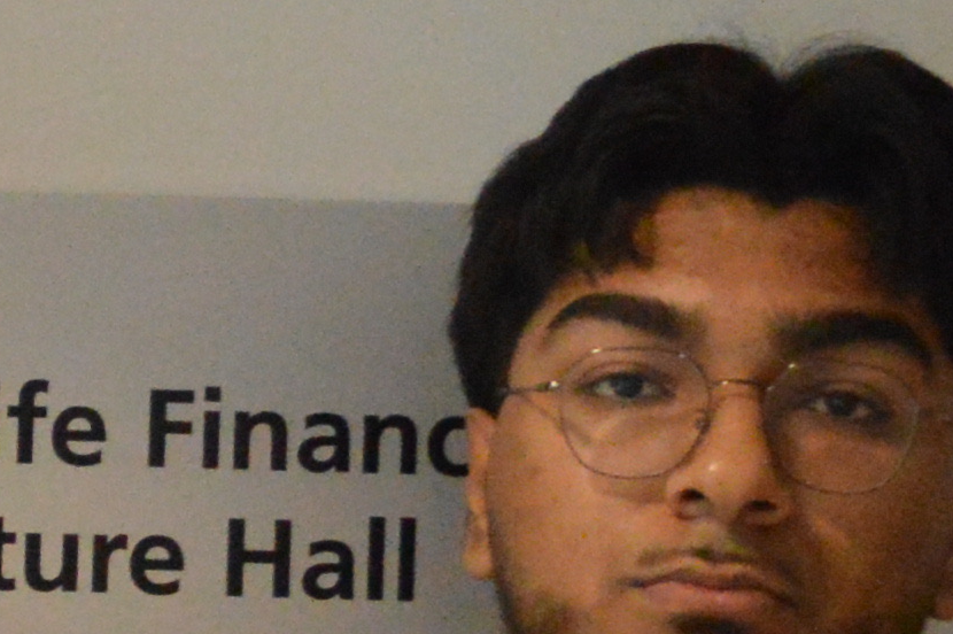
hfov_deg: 7.3
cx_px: -1475
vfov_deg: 5.2
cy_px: 882
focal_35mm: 261
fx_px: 6904
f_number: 4
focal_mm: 24
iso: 2800
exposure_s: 1/60
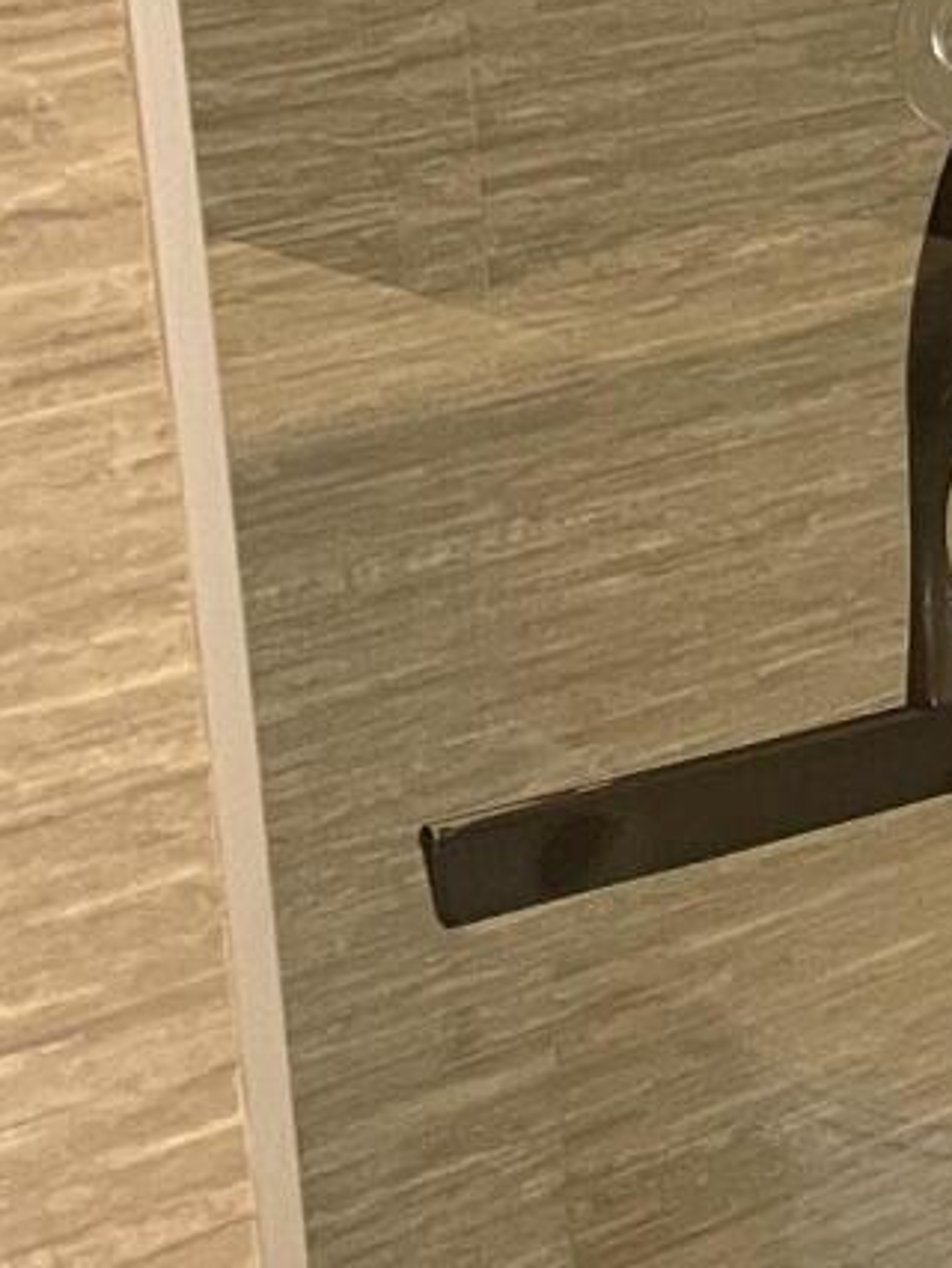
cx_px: 2035
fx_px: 4469
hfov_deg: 10.9
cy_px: 173
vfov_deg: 16.0
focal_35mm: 122
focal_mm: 4.2
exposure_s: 1/60
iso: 100
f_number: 1.6
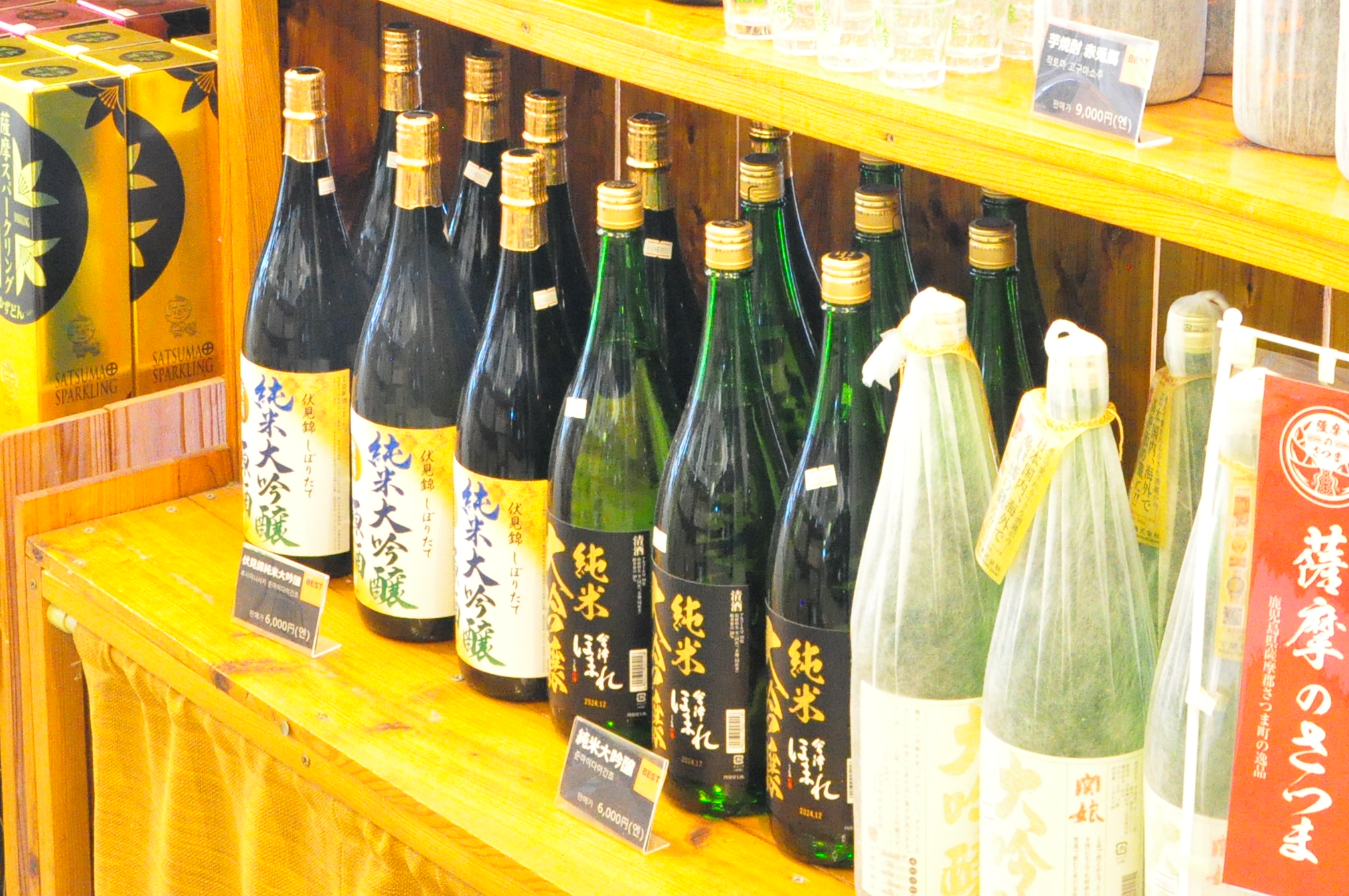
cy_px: -17
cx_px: 544
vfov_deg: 16.1
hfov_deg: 24.5
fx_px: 3106
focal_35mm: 83
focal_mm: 26
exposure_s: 1/4
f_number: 11
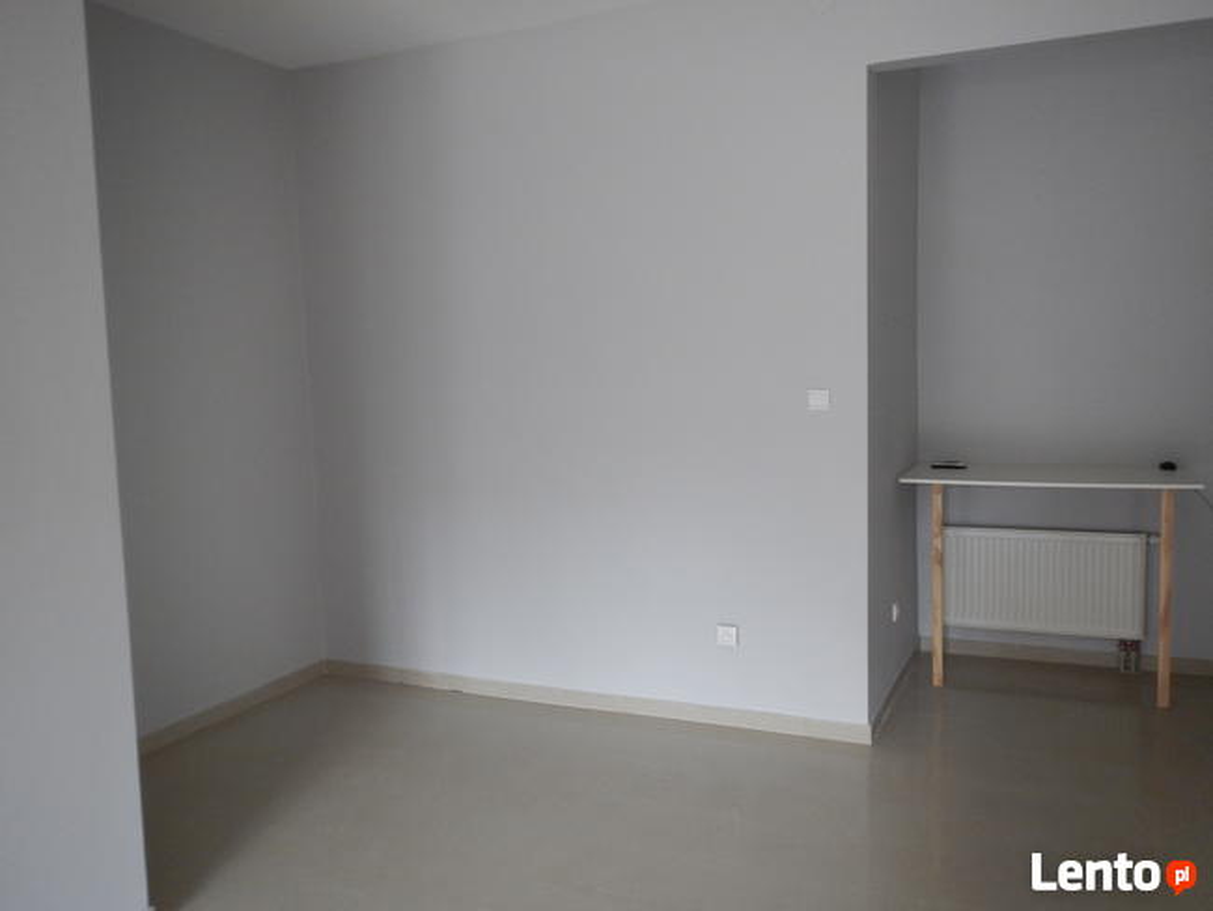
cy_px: 456
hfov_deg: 63.4
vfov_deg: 49.8
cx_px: 606
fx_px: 982
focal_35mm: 28
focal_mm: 5
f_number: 3.9
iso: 250
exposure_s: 1/30
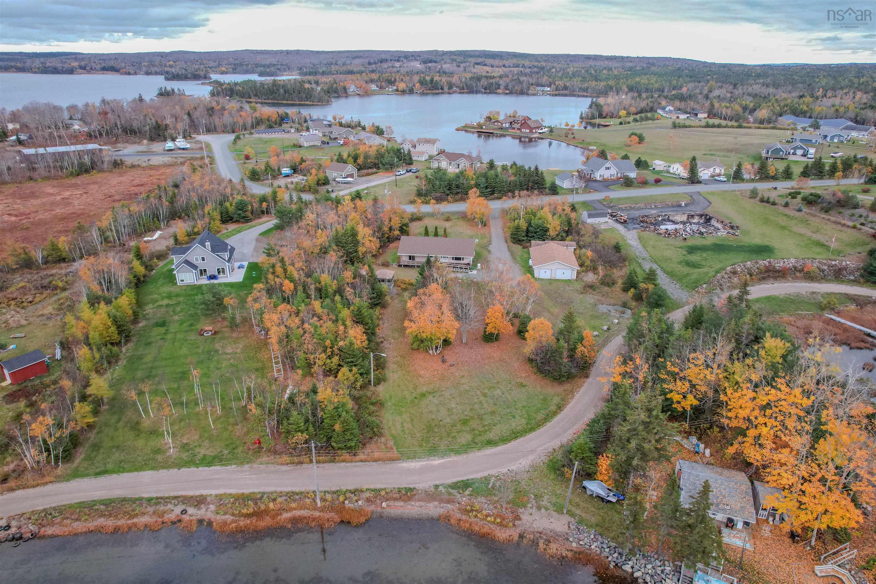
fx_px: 535
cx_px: 438
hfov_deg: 78.6
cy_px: 292
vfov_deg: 57.2
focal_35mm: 22
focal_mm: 8.38
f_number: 2.8
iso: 400
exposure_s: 1/400
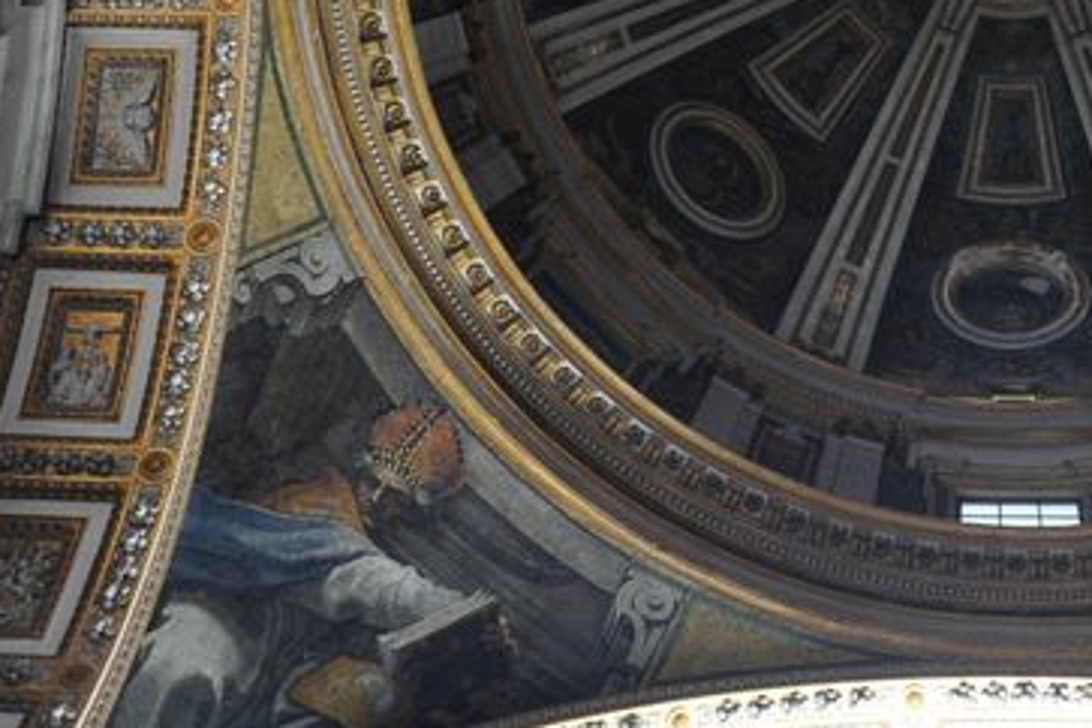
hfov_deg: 25.6
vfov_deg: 17.3
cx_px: 1026
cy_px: -102
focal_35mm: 76
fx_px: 2305
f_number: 6.3
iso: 800
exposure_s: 1/13
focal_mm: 18
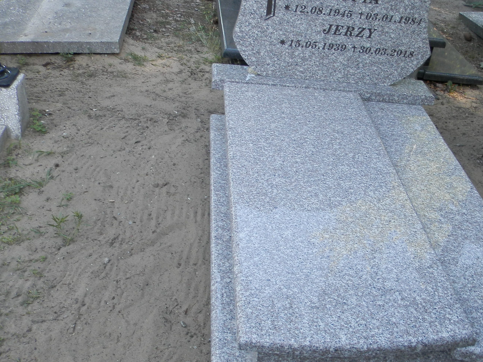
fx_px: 614
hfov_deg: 41.9
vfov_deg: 32.8
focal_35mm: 44
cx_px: 350
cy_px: 207
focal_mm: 4.5
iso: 80
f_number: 3.1
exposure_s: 1/80
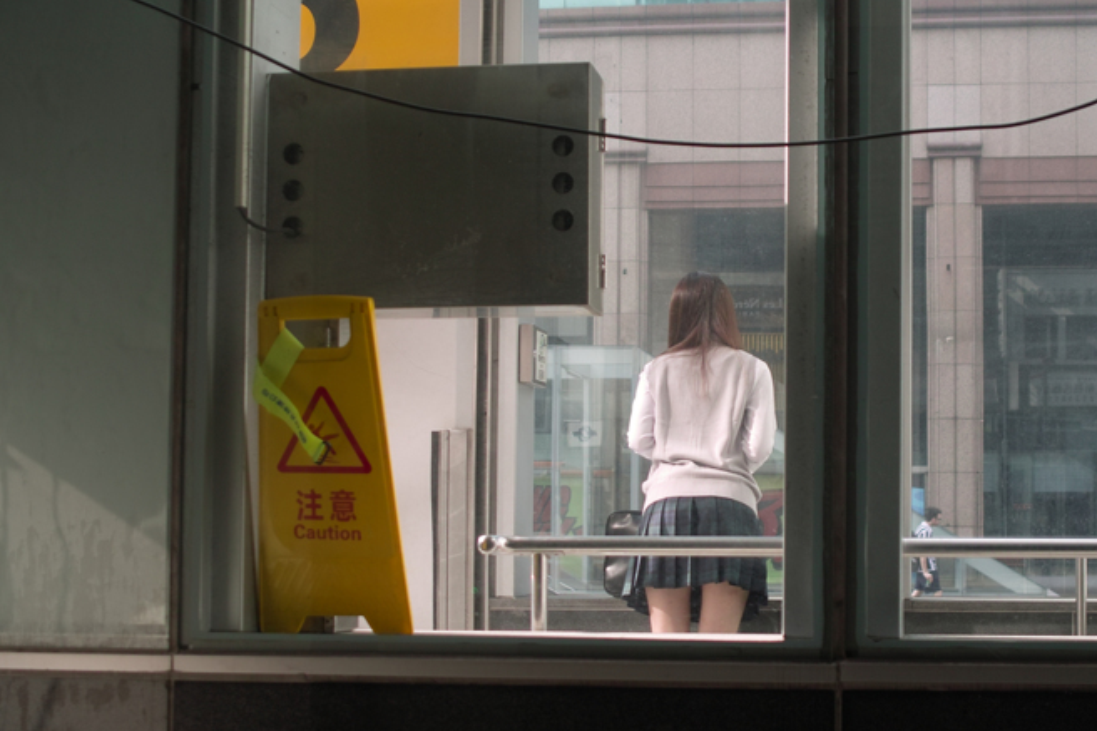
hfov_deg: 31.3
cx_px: 667
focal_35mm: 64
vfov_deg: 21.2
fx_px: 1950
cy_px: 425
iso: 100
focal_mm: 24.2
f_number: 2.8
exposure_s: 1/125
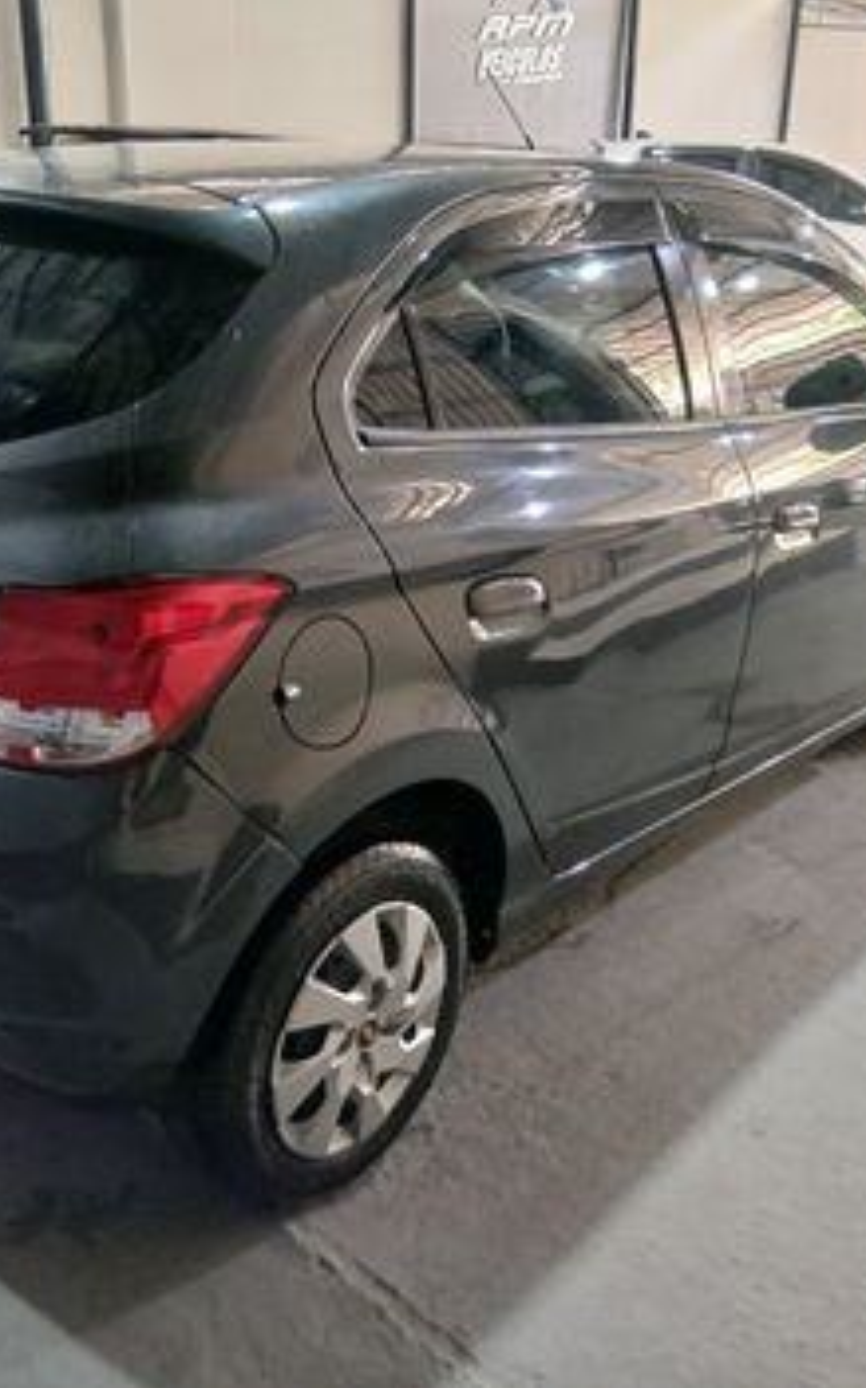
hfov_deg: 34.0
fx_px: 1399
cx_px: 273
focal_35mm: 37
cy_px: 692
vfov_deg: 52.8
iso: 500
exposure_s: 1/24
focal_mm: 3.98
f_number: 1.8
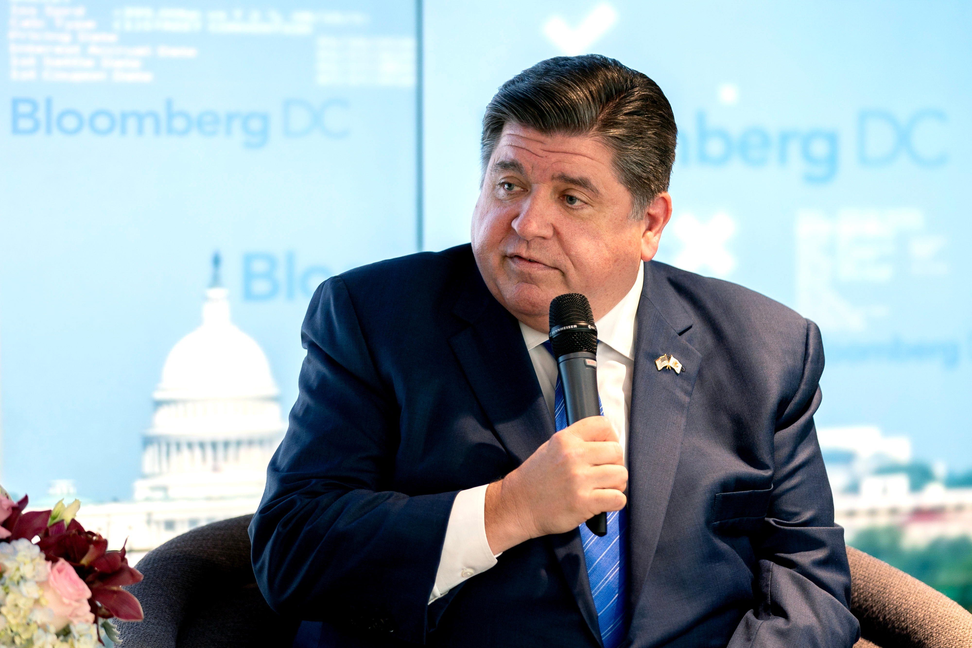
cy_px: 324
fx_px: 5454
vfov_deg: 6.8
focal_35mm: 202
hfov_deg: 10.2
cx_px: 486
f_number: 1.8
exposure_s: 1/80
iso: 200
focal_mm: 135
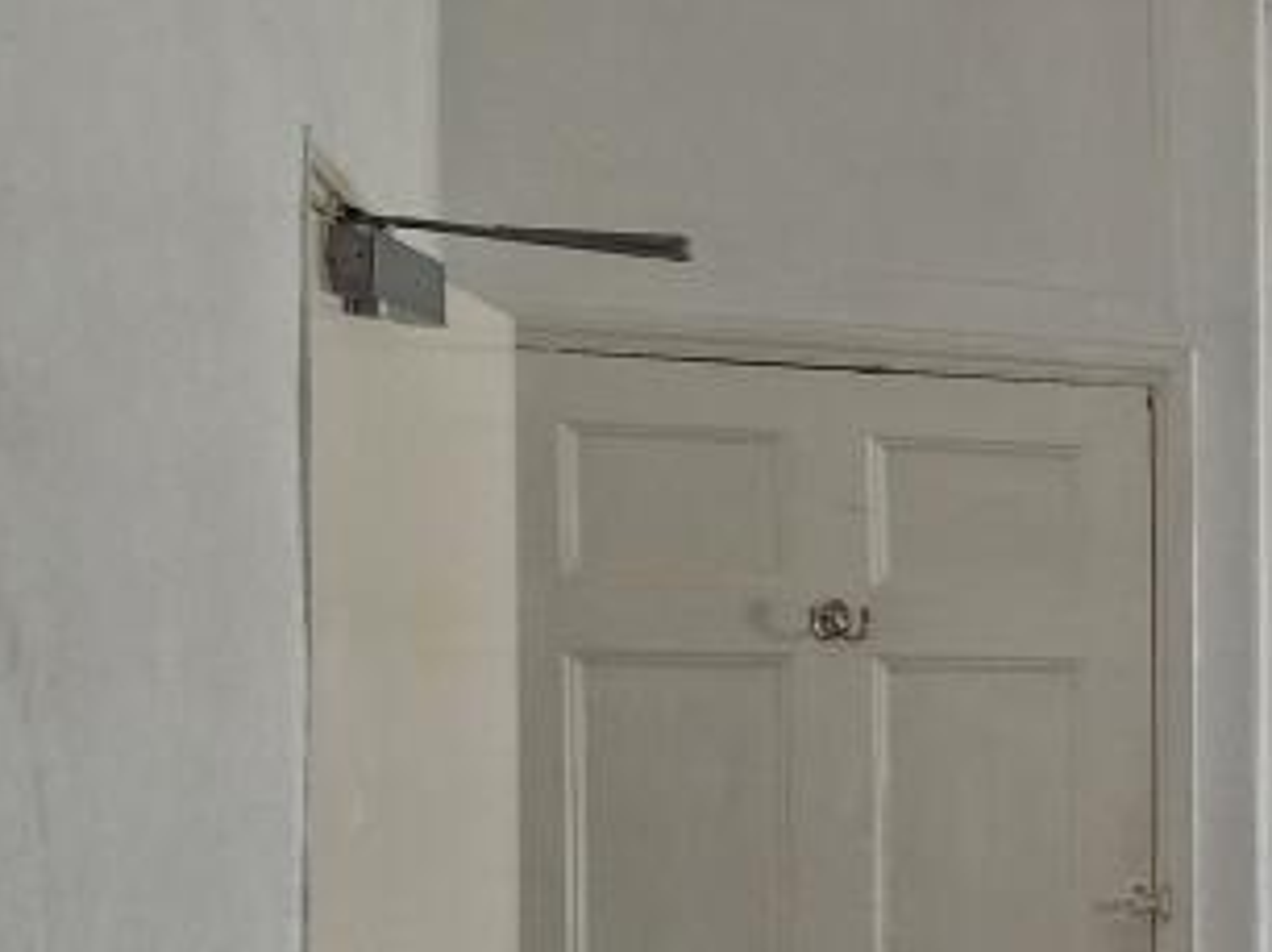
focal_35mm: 77
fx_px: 2827
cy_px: 856
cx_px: 2078
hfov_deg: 20.4
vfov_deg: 18.8
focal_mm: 5.4
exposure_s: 1/180
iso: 50
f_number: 1.8
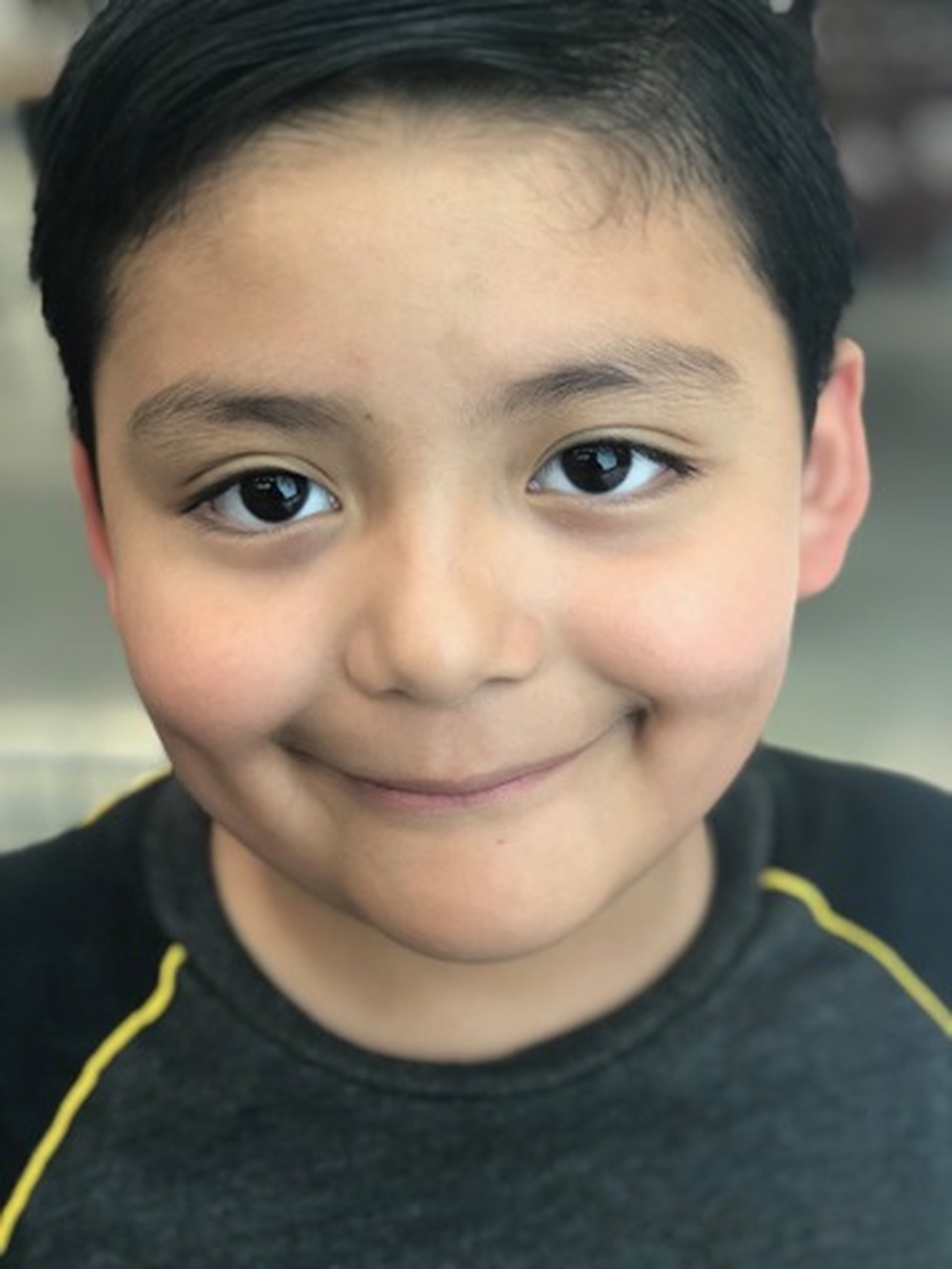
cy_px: 634
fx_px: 1907
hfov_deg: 28.0
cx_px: 476
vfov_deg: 36.8
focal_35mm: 52
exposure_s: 1/60
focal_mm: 6
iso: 160
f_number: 2.4
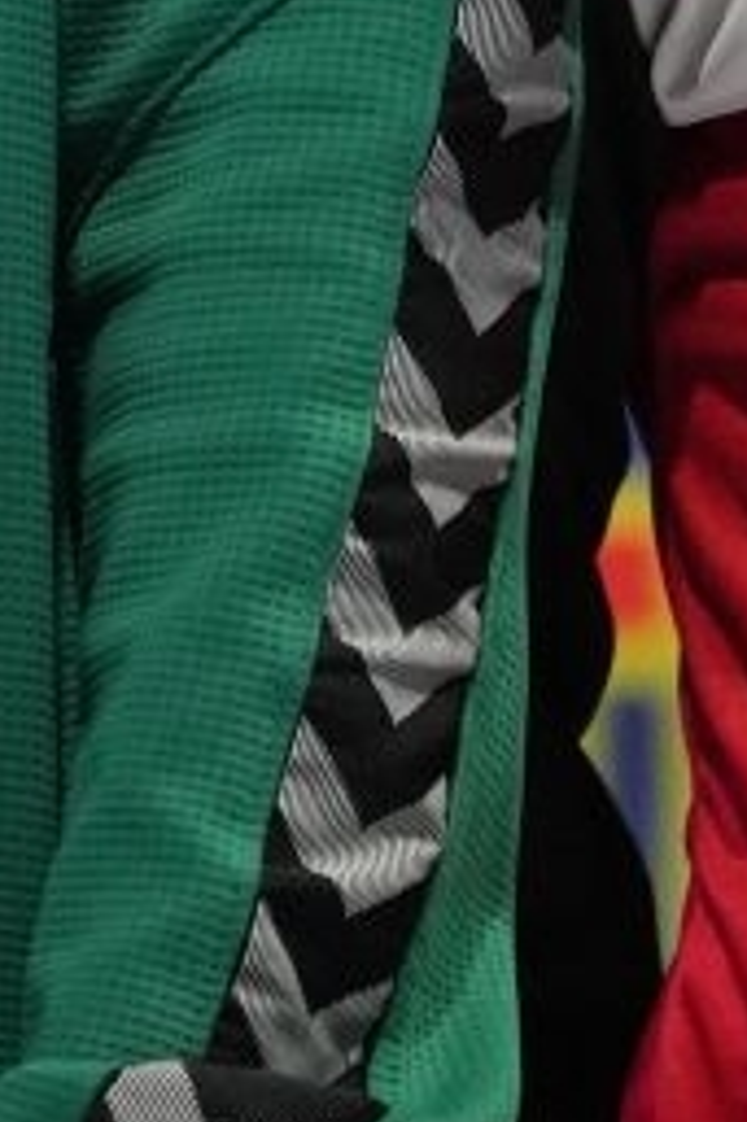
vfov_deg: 1.5
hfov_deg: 1.0
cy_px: -1480
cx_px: -778
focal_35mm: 1403
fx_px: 43724
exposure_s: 1/250
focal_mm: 200
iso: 3200
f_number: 2.8
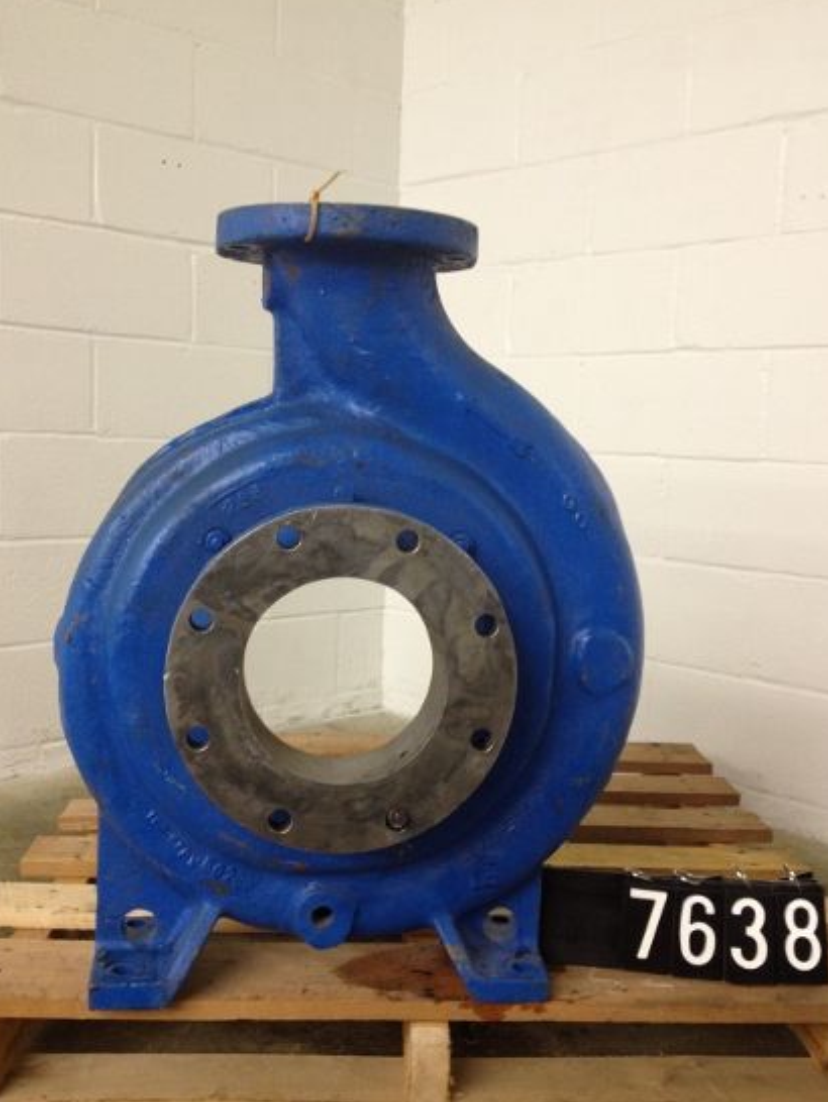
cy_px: 557
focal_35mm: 41
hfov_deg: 35.2
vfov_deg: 45.8
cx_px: 402
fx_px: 1307
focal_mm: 4.28
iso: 160
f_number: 2.4
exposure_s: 1/20
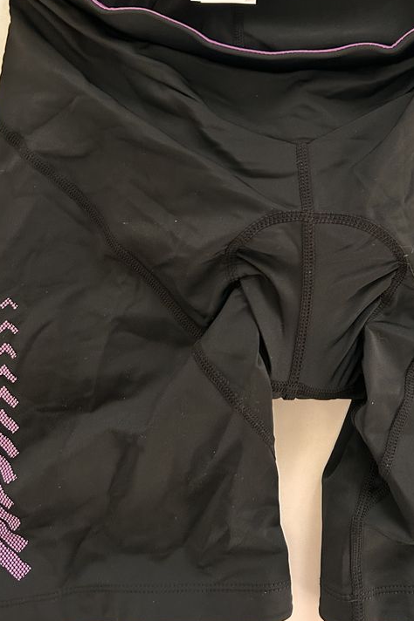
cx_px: 292
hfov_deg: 34.5
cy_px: 200
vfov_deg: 49.7
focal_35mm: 38
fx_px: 656
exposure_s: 1/30
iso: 640
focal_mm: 5.7
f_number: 1.5
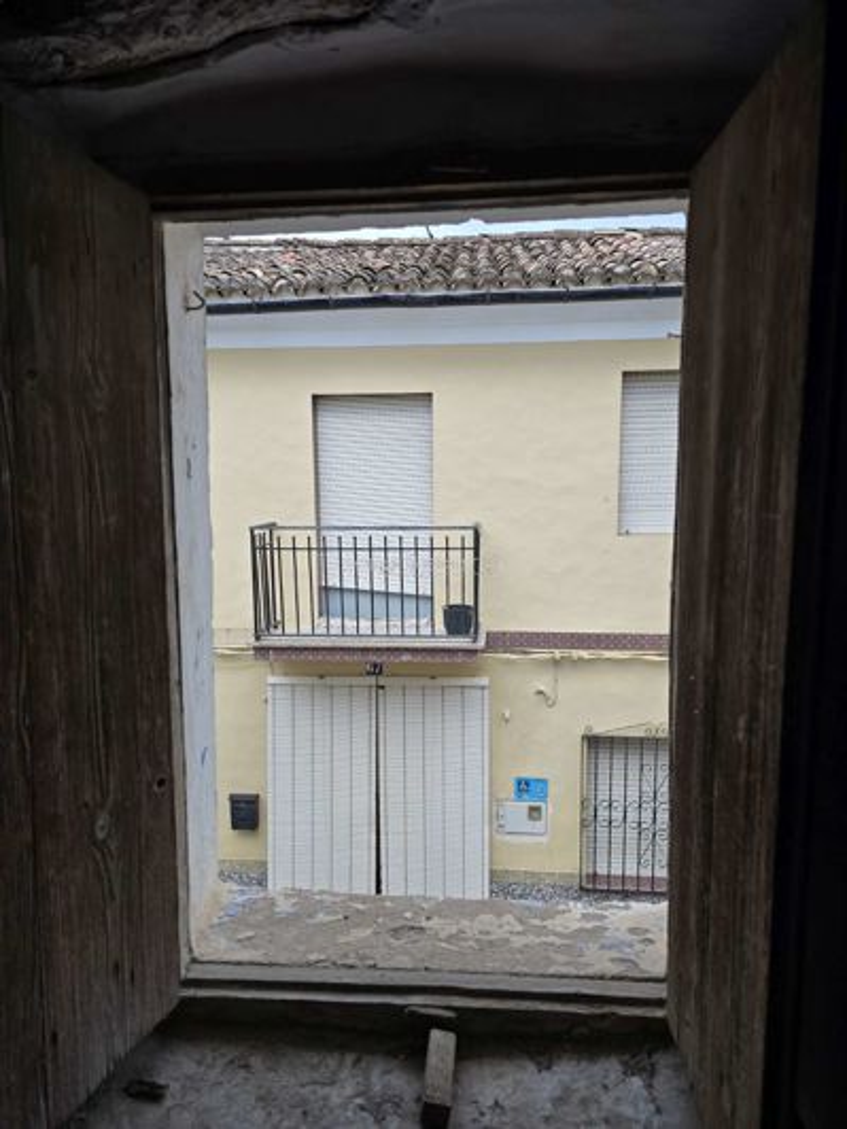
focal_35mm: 23
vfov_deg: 73.9
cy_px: 564
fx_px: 750
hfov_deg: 58.9
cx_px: 424
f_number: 1.7
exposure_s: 1/180
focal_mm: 6.3
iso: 80
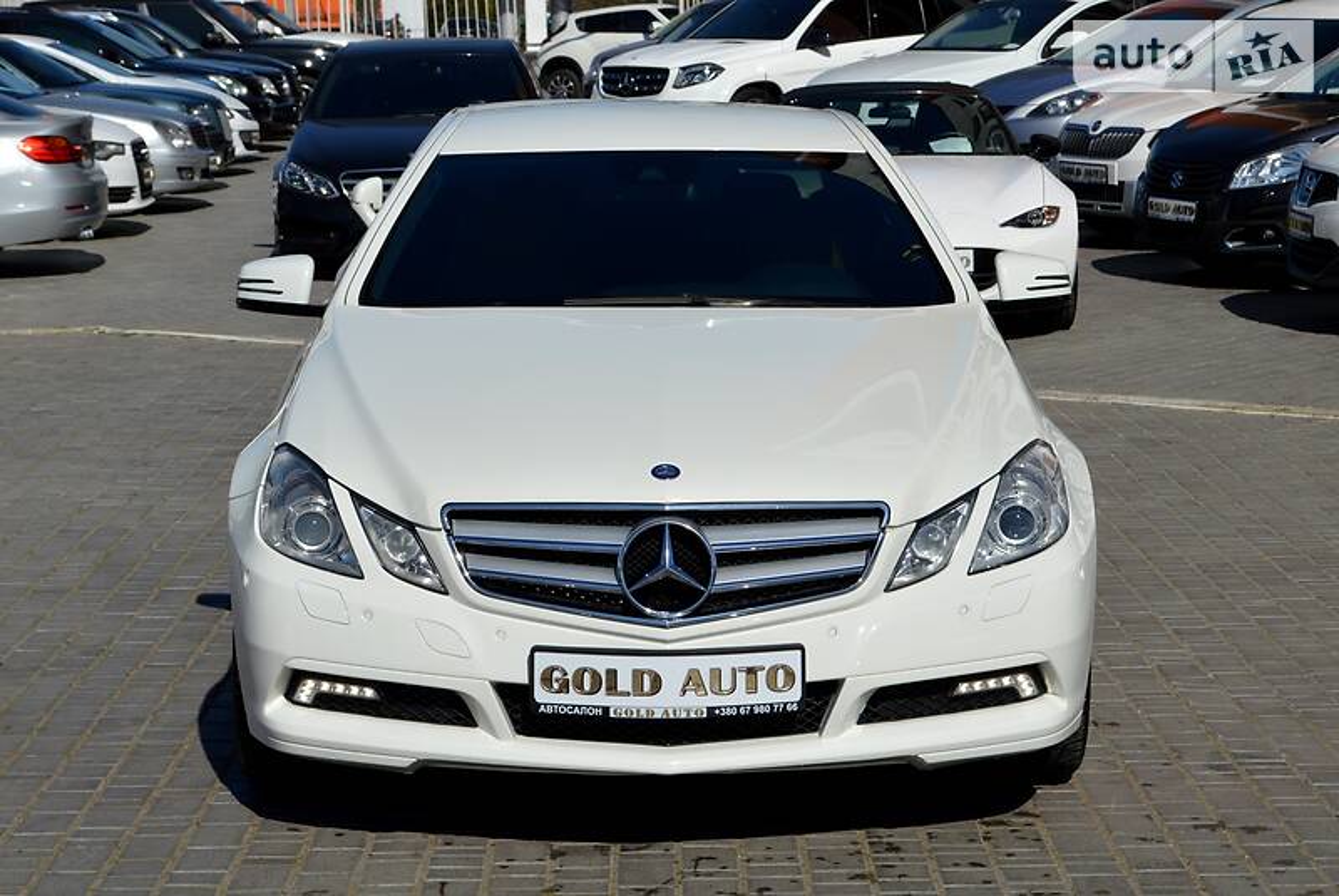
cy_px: 448
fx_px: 2792
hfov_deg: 27.0
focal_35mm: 75
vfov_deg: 18.2
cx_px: 670
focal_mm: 50
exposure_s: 1/400
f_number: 10
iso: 100
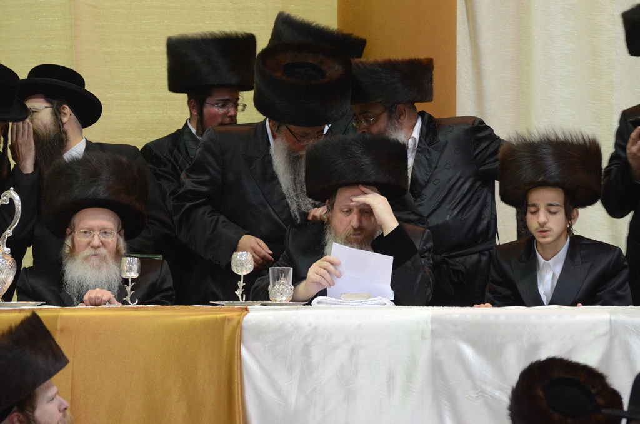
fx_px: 4390
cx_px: 320
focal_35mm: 248
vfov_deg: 5.5
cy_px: 212
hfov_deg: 8.3
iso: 1600
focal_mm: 165
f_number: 5
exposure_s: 1/40
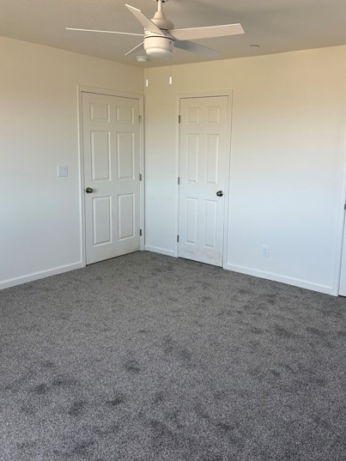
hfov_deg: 45.3
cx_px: 202
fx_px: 413
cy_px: 213
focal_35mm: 31
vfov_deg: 58.3
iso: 64
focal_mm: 5.96
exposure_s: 1/120
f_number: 1.6
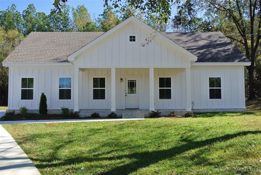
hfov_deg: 53.1
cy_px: 88
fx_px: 261
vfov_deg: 37.0
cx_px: 130
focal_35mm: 36
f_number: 4.5
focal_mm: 13.7
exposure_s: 1/400
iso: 100
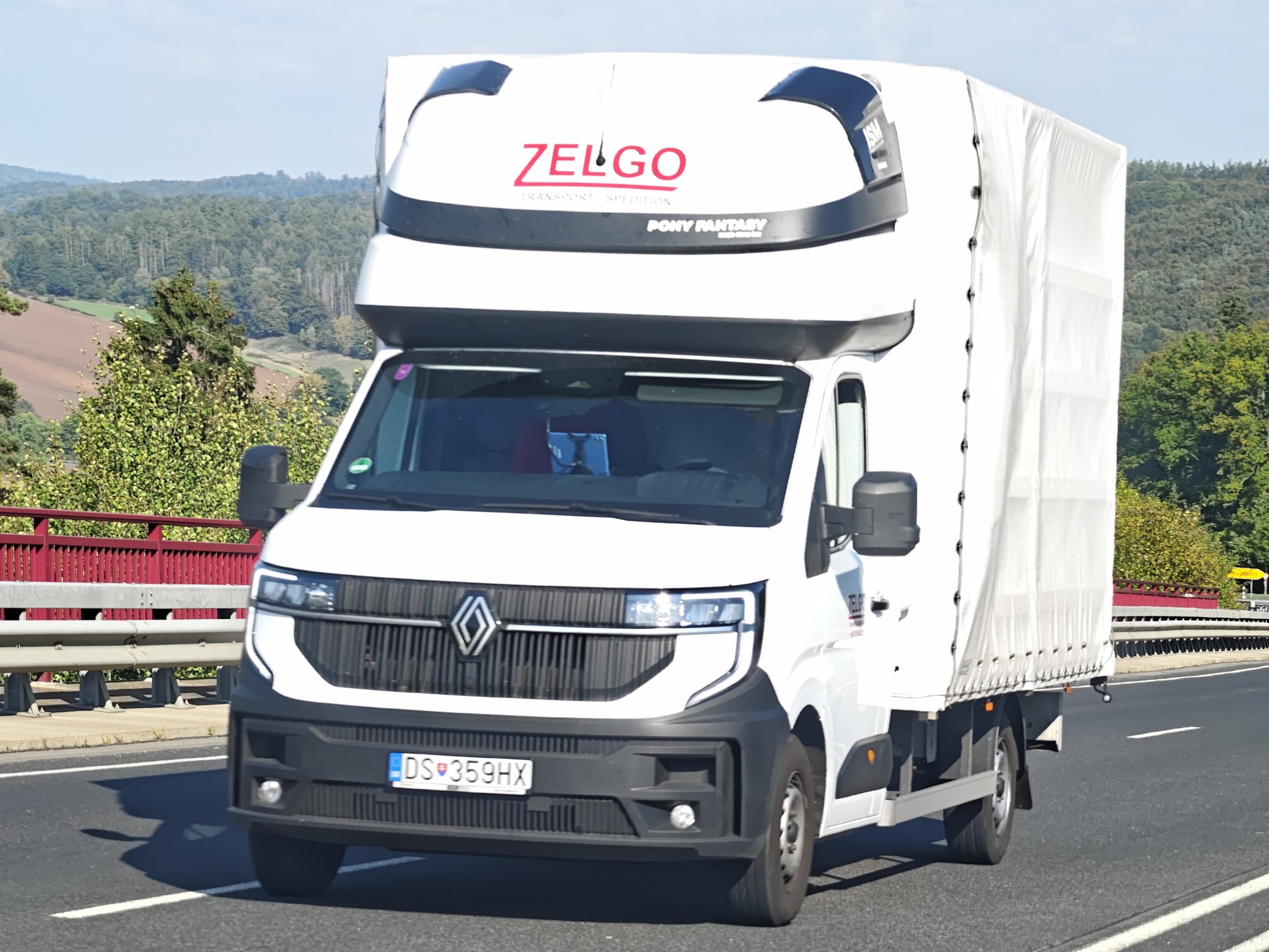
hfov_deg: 22.8
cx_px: 638
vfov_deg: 17.2
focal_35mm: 86
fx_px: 3153
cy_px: 475
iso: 250
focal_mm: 22.5
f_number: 2.3
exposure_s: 1/800
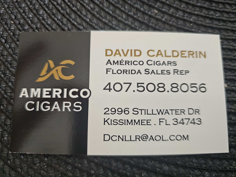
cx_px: 118
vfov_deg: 58.9
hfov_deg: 73.9
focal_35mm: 23
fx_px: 157
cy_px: 88
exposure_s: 1/44.7
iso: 640
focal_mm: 6.3
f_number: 1.7
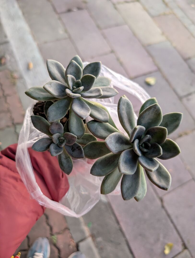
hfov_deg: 56.9
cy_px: 129
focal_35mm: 24
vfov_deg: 71.5
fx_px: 180
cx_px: 98
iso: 1786
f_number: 1.68
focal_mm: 6.9
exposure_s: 1/48.6
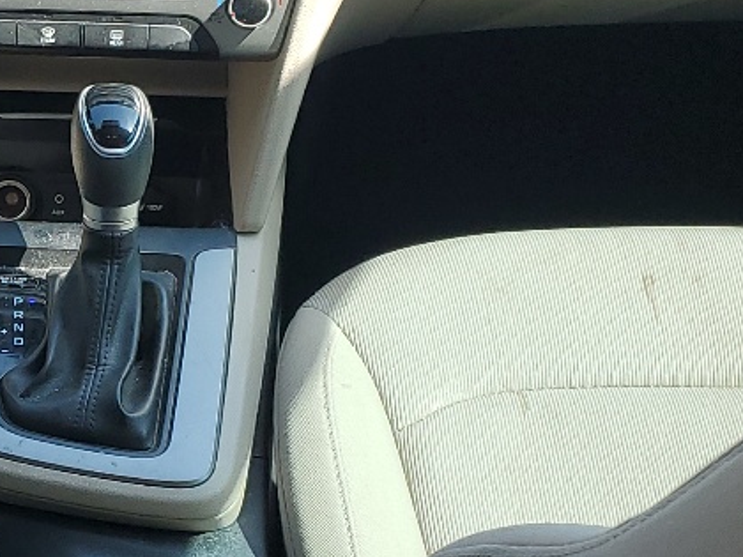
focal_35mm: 99
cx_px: -27
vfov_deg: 14.9
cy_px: 320
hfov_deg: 19.2
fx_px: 2125
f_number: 1.5
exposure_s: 1/333
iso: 50
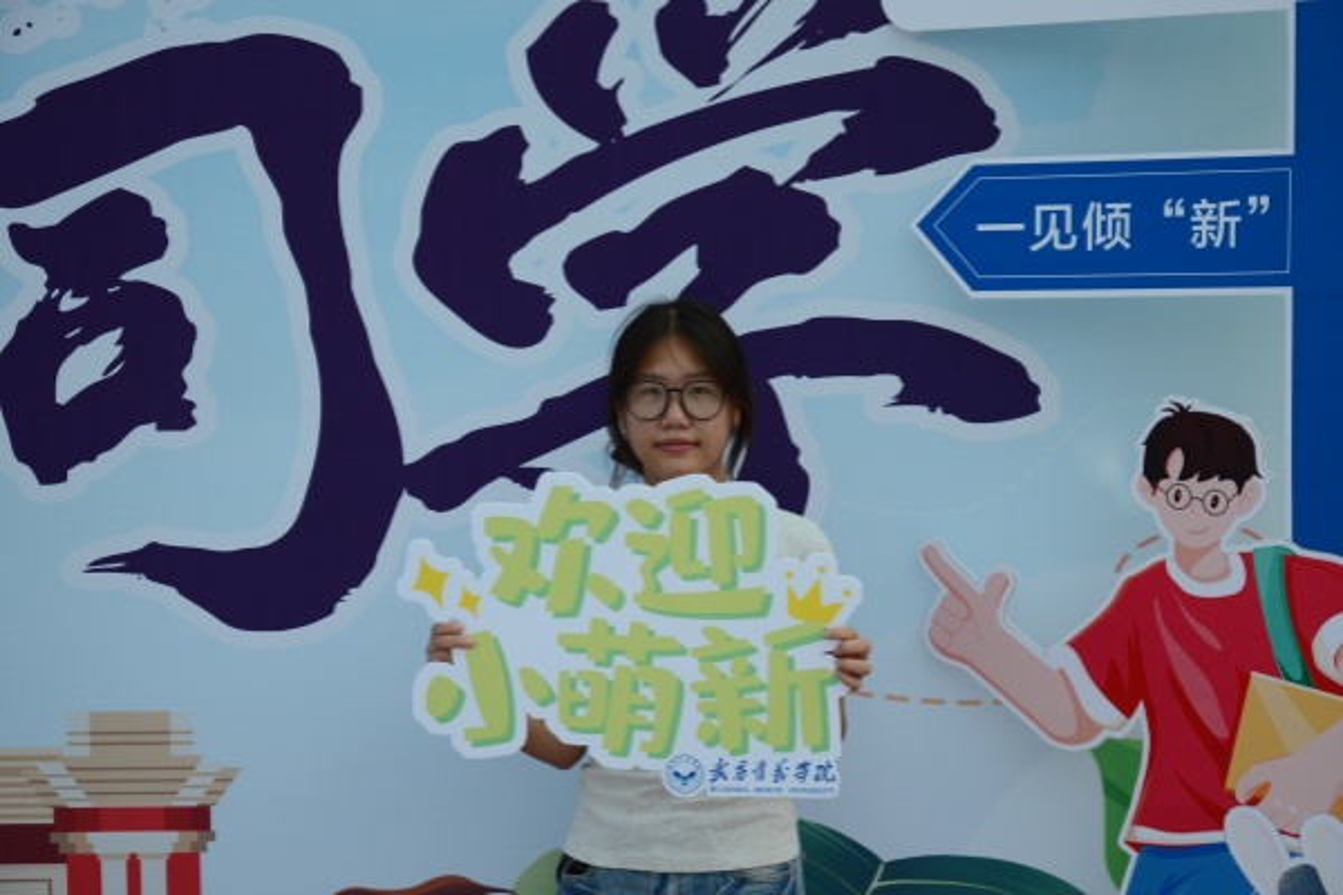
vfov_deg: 18.2
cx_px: 672
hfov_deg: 27.0
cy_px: 448
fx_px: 2798
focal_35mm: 75
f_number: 5
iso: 640
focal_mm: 50
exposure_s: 1/2500
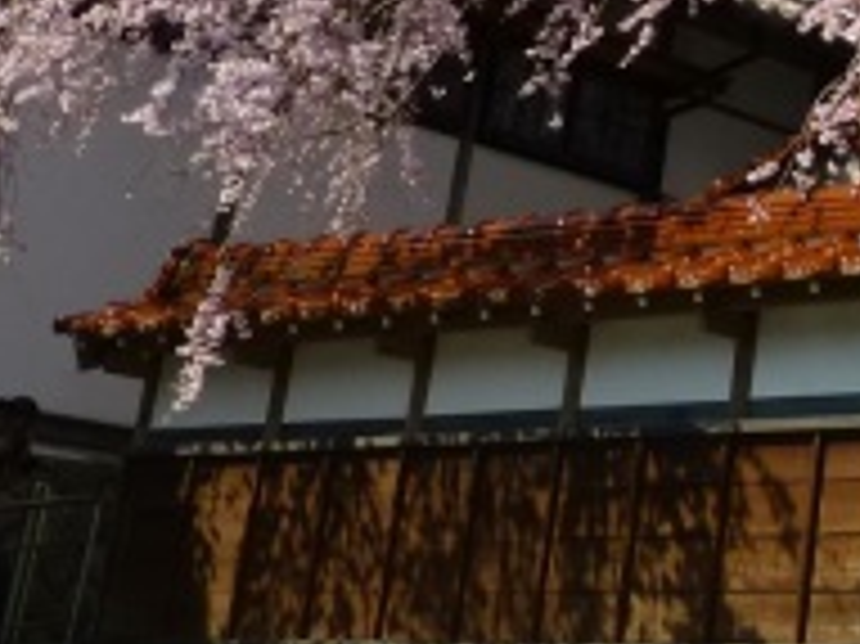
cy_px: -417
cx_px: 1252
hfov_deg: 17.2
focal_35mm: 104
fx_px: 2582
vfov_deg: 13.2
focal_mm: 5.4
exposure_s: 1/800
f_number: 4
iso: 100
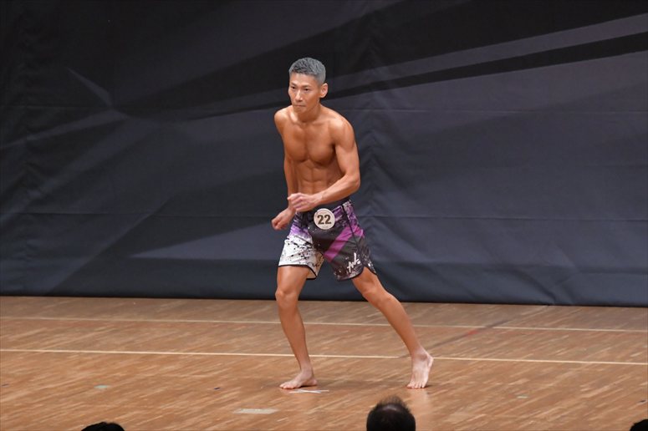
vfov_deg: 4.8
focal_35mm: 285
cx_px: 324
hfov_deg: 7.2
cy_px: 216
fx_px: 5128
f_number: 5.6
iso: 6400
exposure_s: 1/400
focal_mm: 190
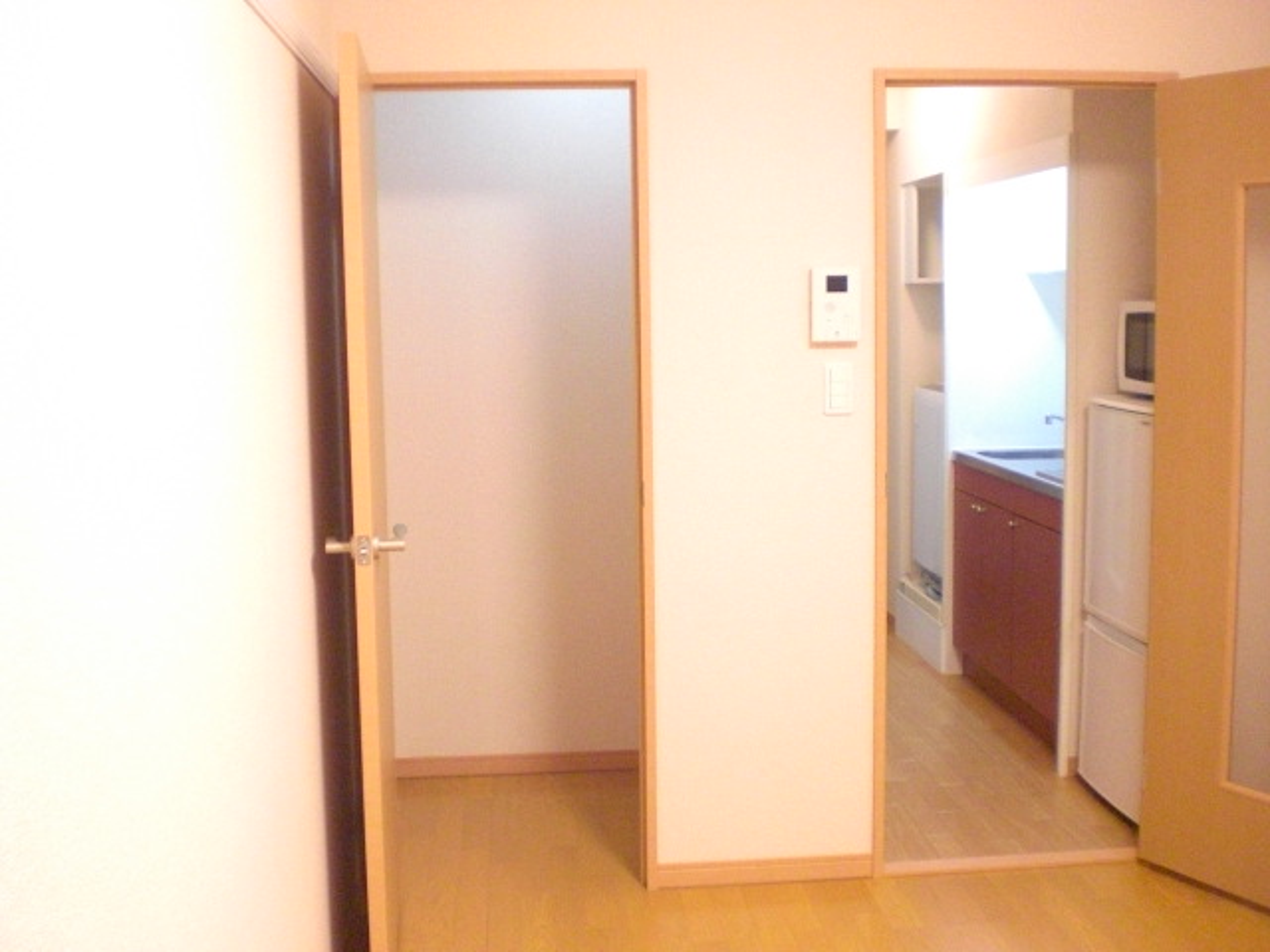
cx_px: 635
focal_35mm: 38
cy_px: 476
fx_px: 1394
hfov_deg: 49.0
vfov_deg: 37.7
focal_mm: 6.3
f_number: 3.1
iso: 800
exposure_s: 1/30
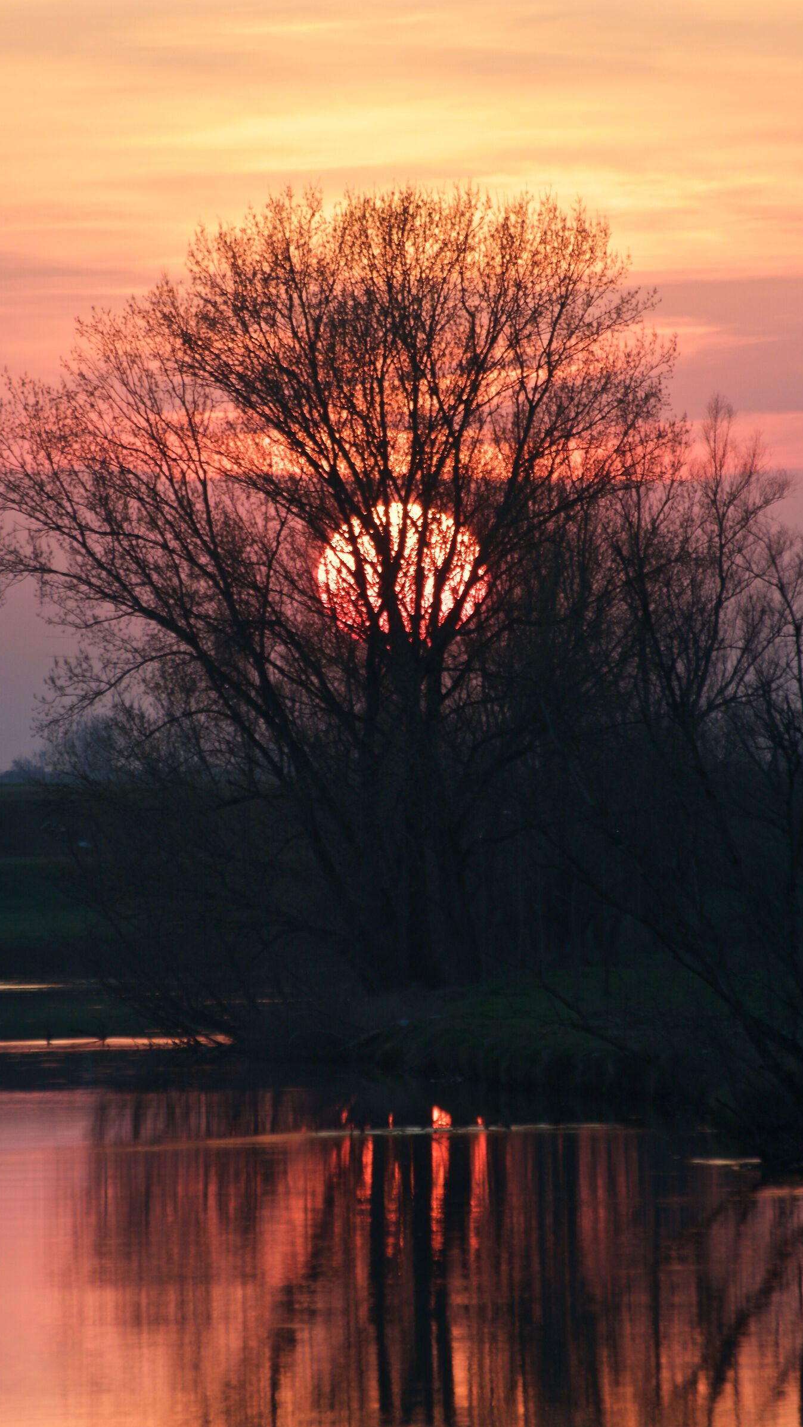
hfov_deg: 2.6
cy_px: 713
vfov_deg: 4.6
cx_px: 375
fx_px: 17863
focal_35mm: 472
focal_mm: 300
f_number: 8
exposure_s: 1/125
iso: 200
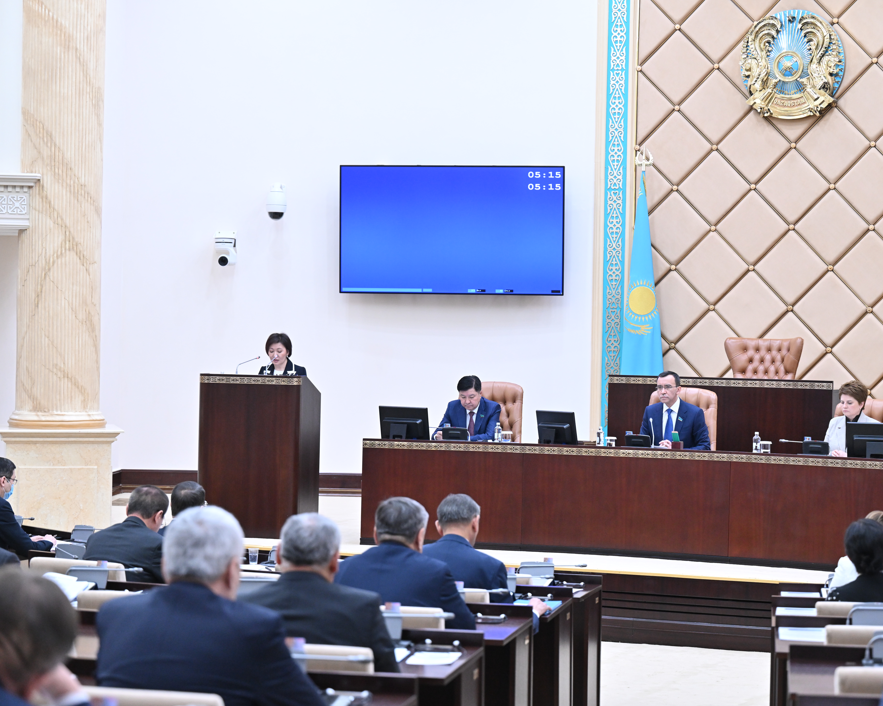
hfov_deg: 24.1
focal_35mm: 79
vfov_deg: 19.4
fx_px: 2065
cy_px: 353
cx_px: 497
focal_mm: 70
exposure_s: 1/200
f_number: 3.2
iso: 2000
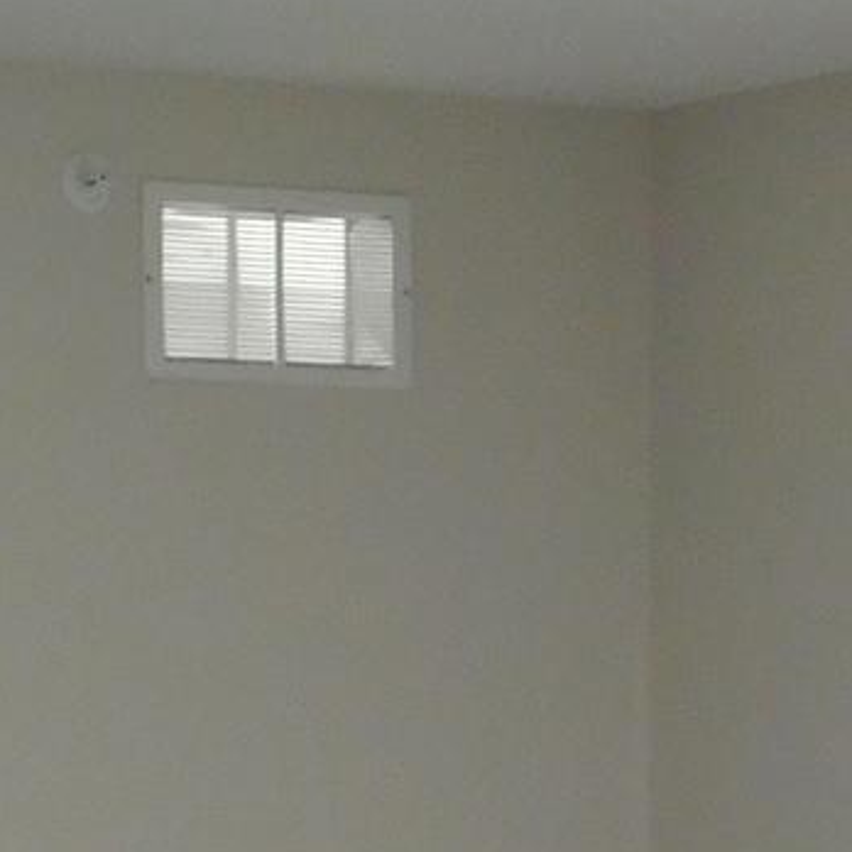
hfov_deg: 8.4
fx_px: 5792
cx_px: 424
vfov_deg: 8.1
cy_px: 1545
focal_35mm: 208
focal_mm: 7.1
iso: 180
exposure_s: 1/30
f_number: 3.6
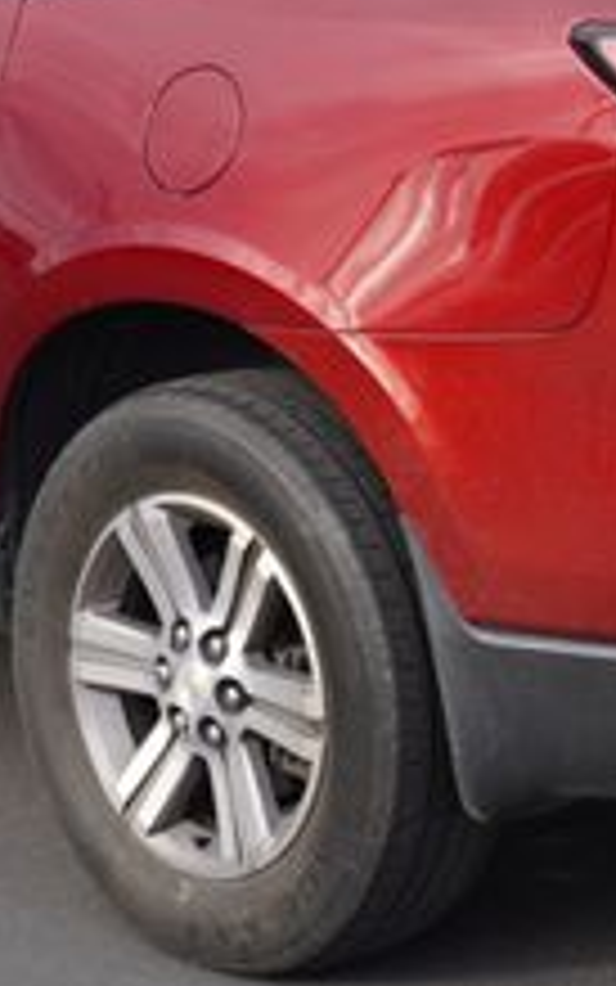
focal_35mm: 120
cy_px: 288
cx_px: 283
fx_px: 3234
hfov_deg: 10.9
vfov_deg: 17.2
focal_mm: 27
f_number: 6.3
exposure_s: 1/125
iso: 100
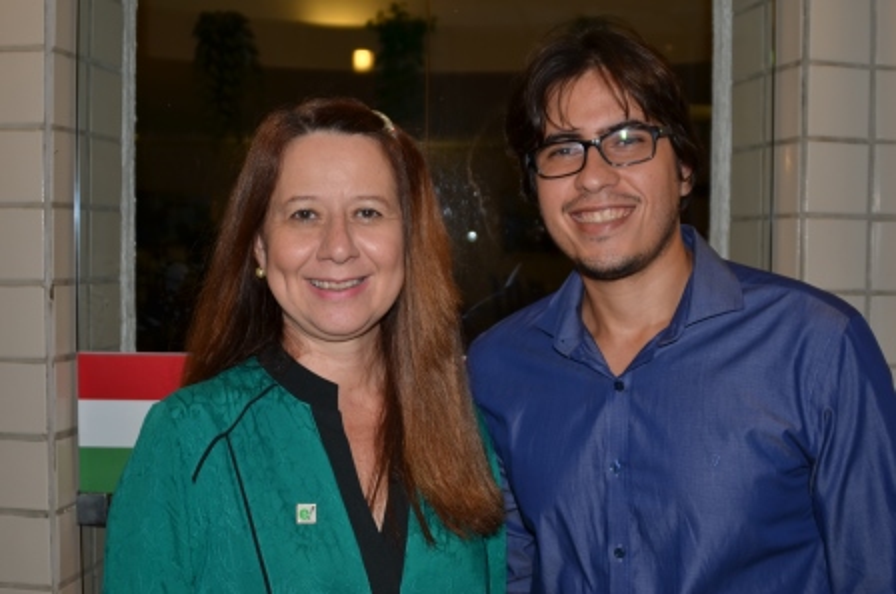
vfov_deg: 31.8
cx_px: 448
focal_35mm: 42
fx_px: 1043
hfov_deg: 46.5
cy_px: 297
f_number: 3.5
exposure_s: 1/60
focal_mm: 28
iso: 100
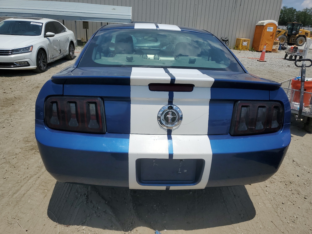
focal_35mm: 26
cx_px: 156
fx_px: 234
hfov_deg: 67.3
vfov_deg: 53.1
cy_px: 117
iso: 50
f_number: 1.5
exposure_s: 1/10000
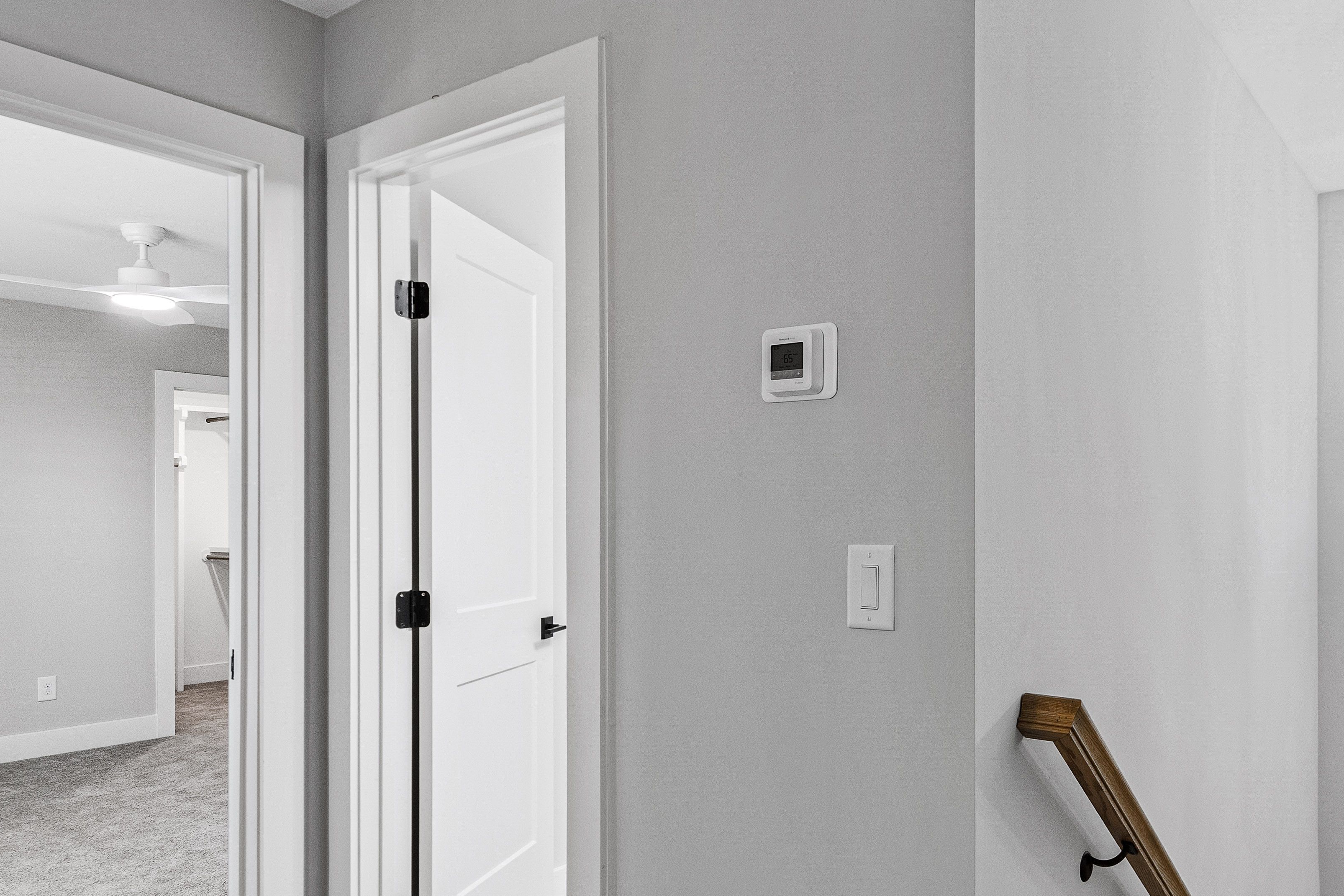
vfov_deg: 49.4
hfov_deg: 68.0
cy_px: 517
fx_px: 971
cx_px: 860
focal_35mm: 26
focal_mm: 10
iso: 100
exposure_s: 1/1.67
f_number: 8
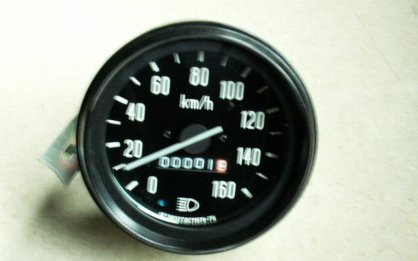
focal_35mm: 66
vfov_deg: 19.7
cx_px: 209
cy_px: 147
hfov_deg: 31.1
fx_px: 752
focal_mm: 10.28
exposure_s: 1/6
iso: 160
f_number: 3.2
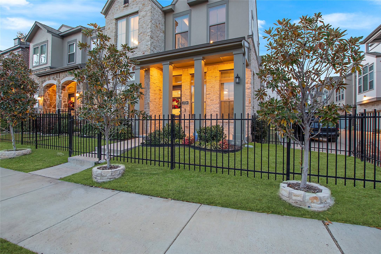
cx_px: 190
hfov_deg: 100.4
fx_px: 159
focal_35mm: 15
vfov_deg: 77.3
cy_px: 127
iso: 100
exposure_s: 1/13
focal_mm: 10
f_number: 5.6
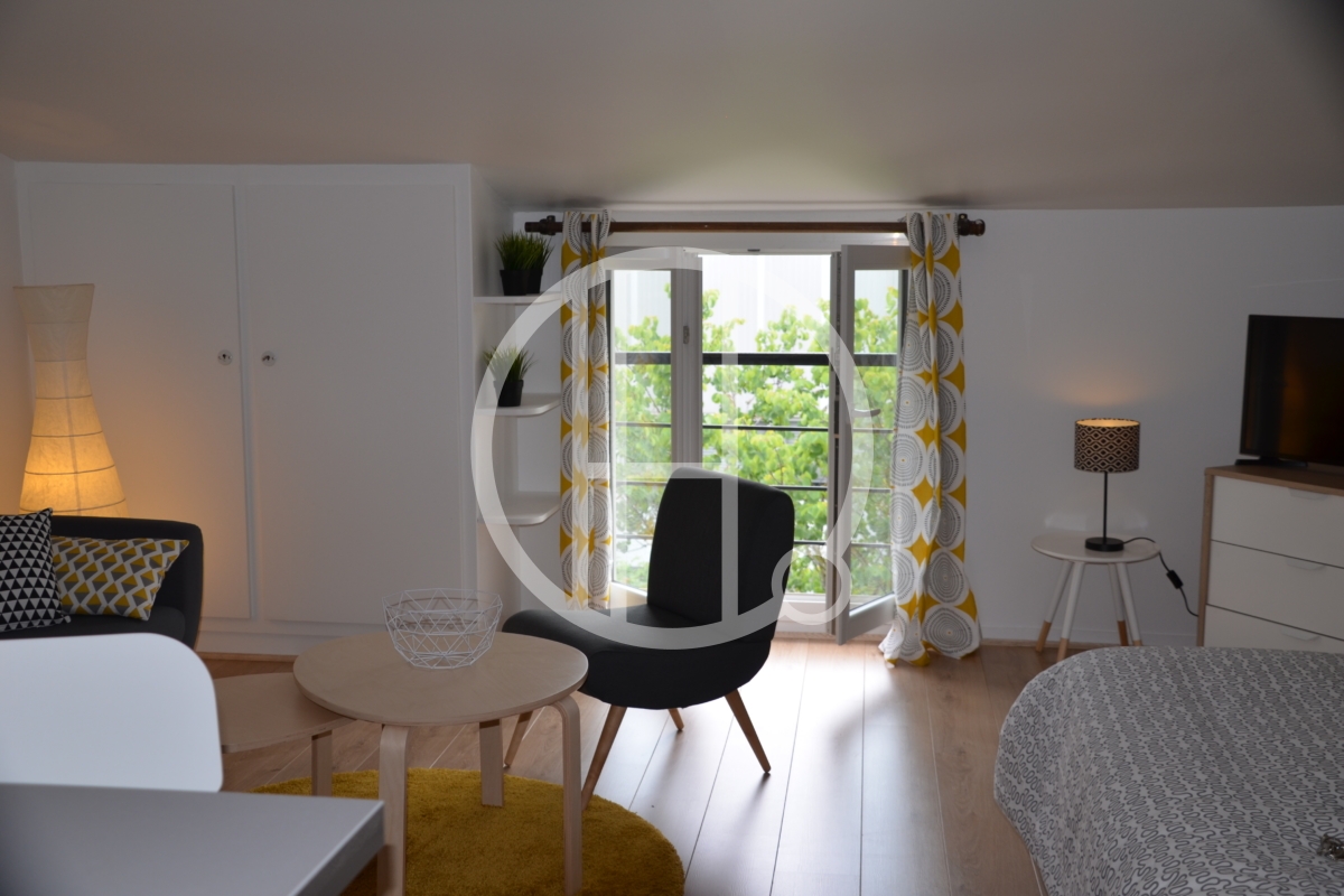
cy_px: 448
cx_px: 672
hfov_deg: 49.6
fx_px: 1456
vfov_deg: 34.2
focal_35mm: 39
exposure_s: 1/200
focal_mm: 26
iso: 180
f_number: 3.8
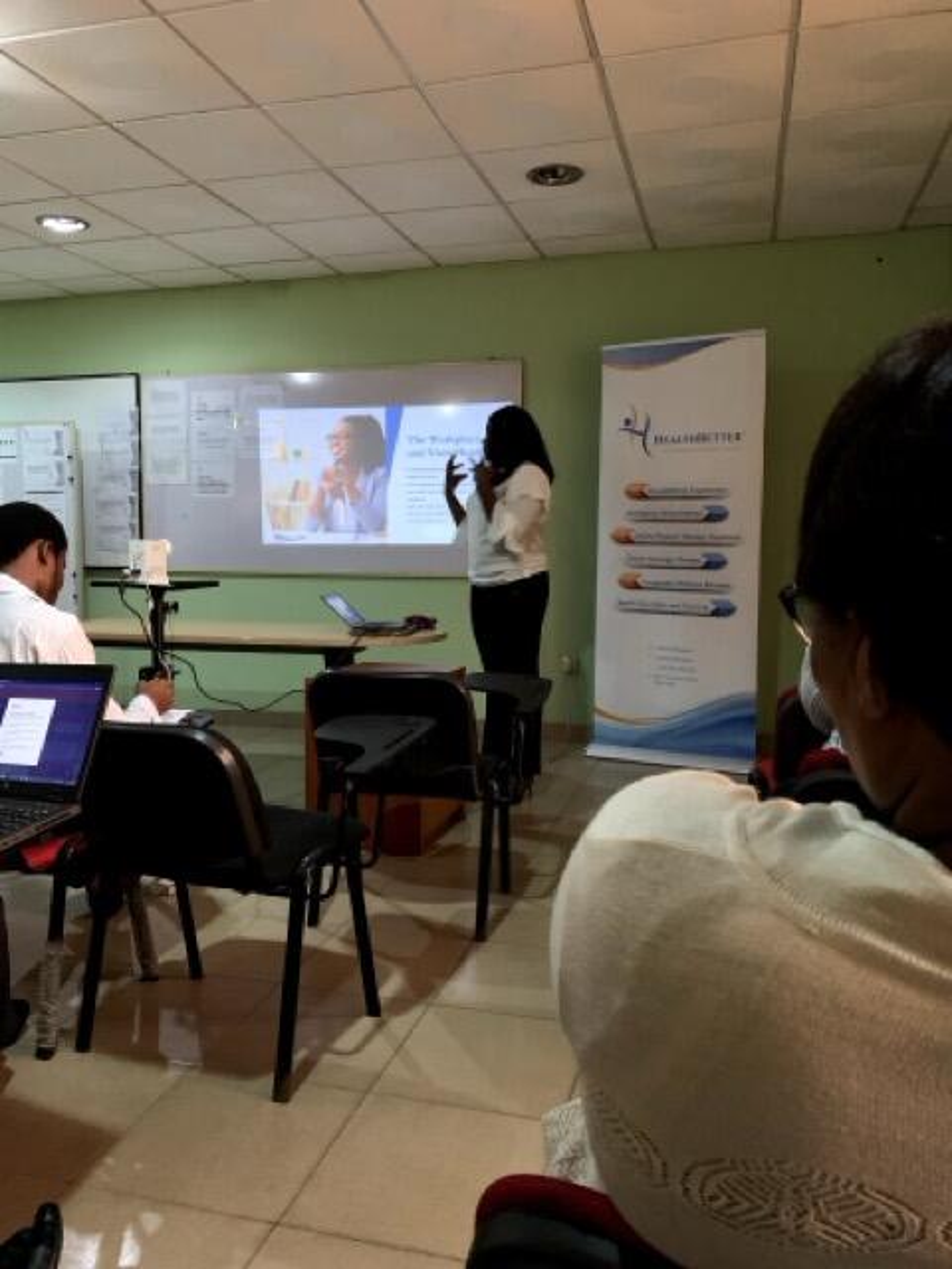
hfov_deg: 53.1
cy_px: 634
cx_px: 476
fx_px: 953
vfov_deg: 67.3
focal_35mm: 26
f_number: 1.8
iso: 800
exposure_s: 1/27
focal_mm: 4.25
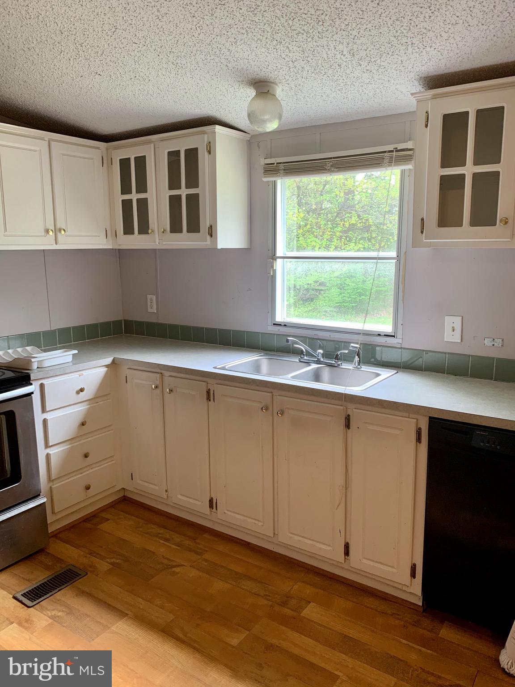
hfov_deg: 53.1
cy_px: 344
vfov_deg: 67.3
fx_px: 516
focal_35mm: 26
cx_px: 258
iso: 100
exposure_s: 1/60
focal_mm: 4.25
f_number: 1.8
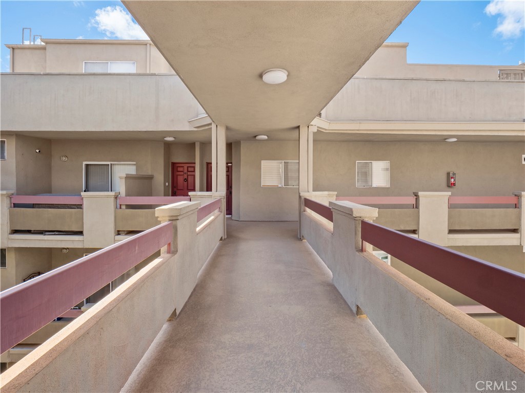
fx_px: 243
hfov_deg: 94.5
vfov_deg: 78.1
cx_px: 262
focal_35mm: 16
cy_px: 196
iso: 200
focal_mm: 8
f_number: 8
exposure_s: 1/25
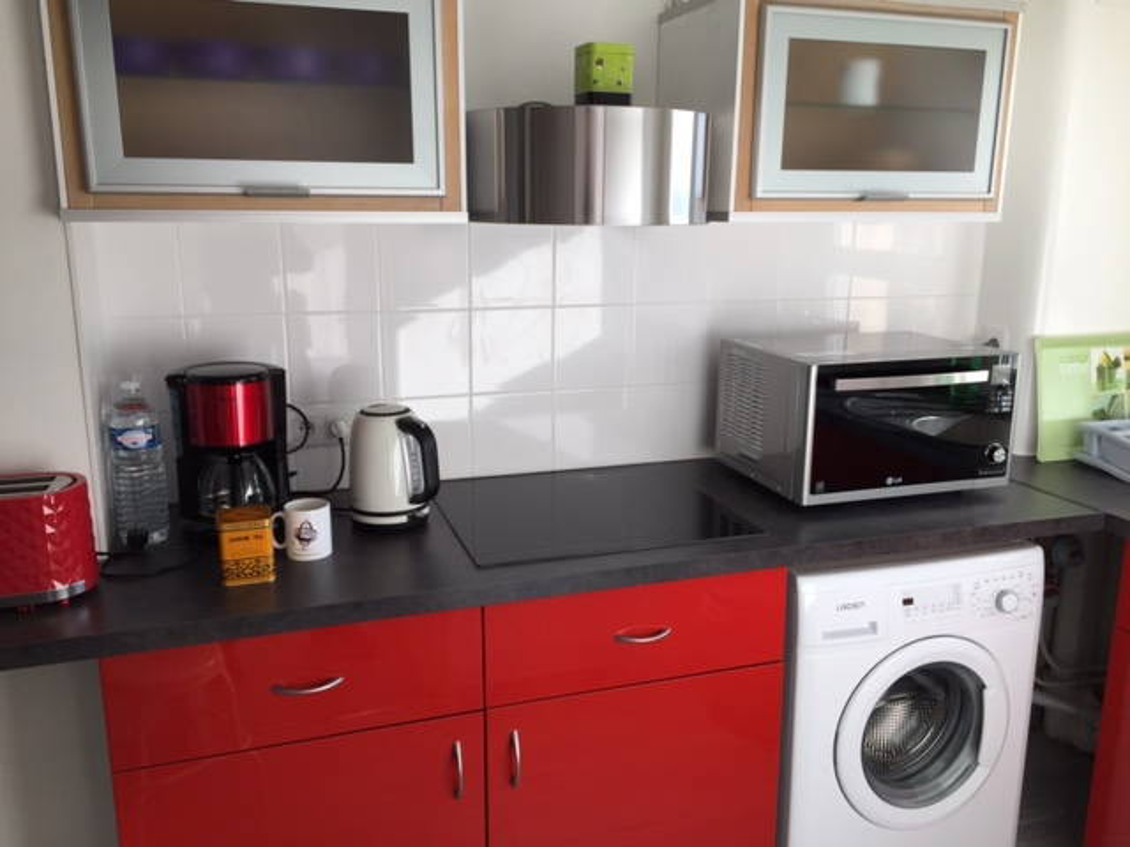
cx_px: 565
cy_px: 424
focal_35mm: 29
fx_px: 947
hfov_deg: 61.7
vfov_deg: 48.2
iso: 32
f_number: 2.2
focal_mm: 4.15
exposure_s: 1/156
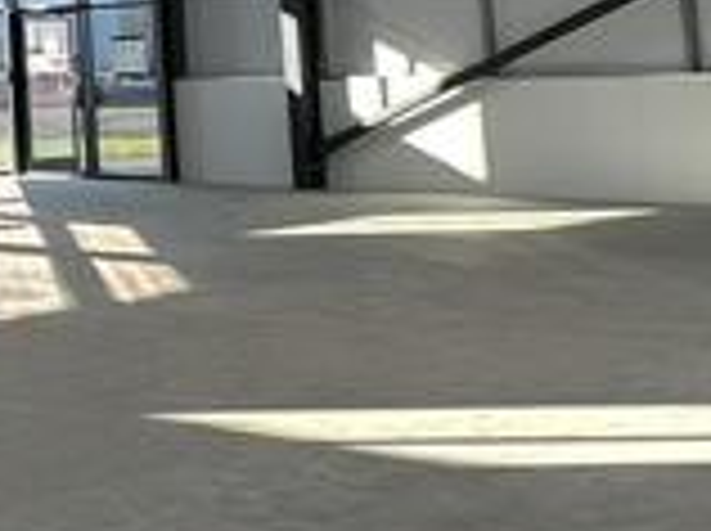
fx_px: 1866
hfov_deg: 19.1
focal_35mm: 91
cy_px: -198
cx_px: -328
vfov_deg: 15.3
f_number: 2.2
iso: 40
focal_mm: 2.22
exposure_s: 1/219
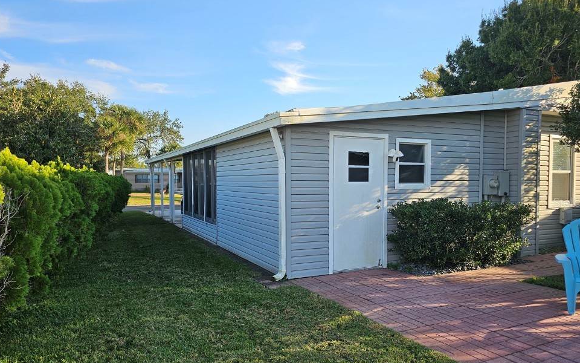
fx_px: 411
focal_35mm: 26
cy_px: 202
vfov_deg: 47.5
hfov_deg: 70.4
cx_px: 301
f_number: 1.7
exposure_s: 1/308
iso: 10
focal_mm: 6.3
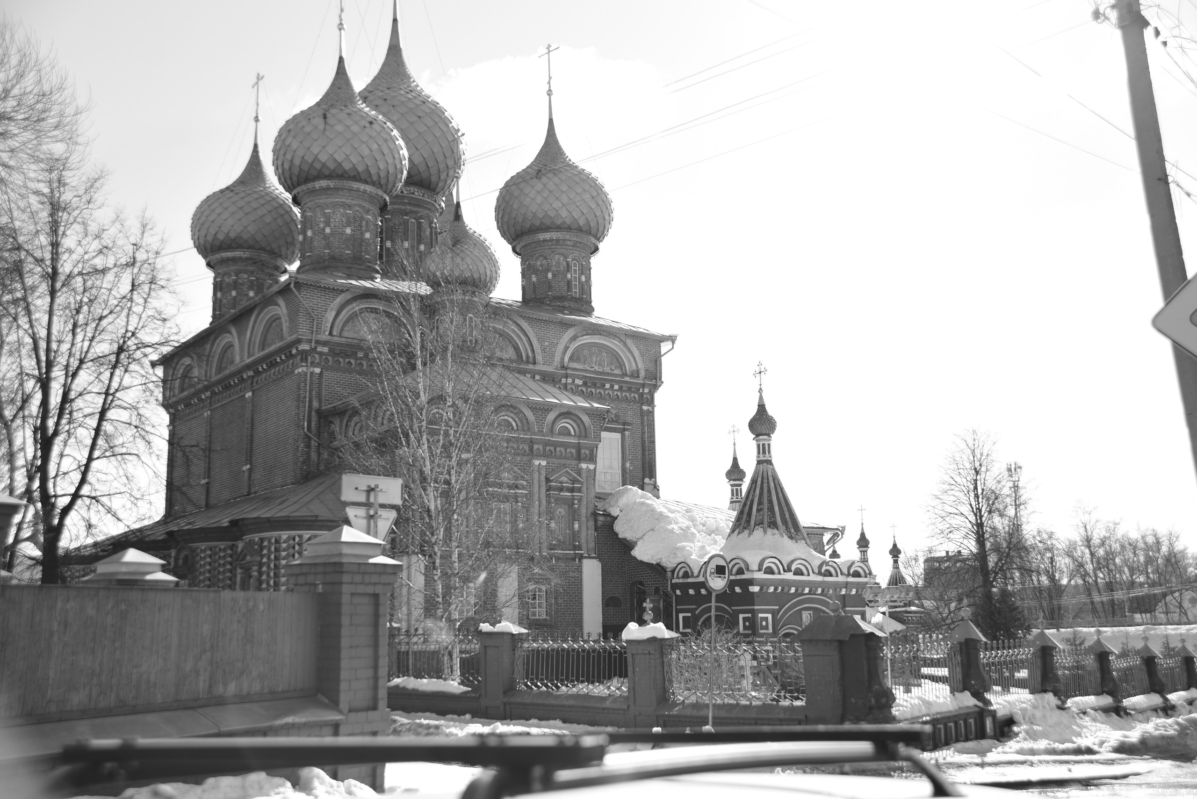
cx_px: 598
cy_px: 400
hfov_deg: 54.4
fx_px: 1164
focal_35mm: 35
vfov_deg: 37.9
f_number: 6.3
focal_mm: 35
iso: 125
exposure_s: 1/800
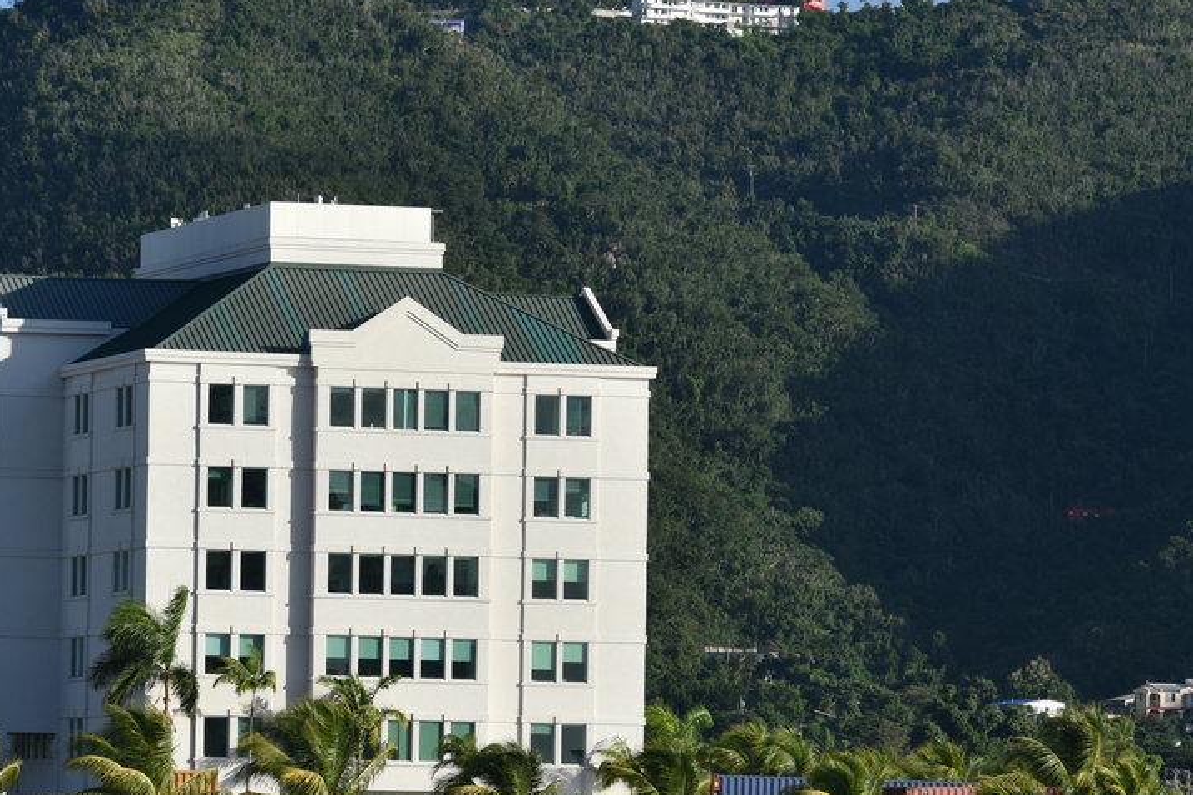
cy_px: 457
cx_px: 582
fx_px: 7986
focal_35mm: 241
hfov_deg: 8.5
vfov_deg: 5.7
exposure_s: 1/320
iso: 100
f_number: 9
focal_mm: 135
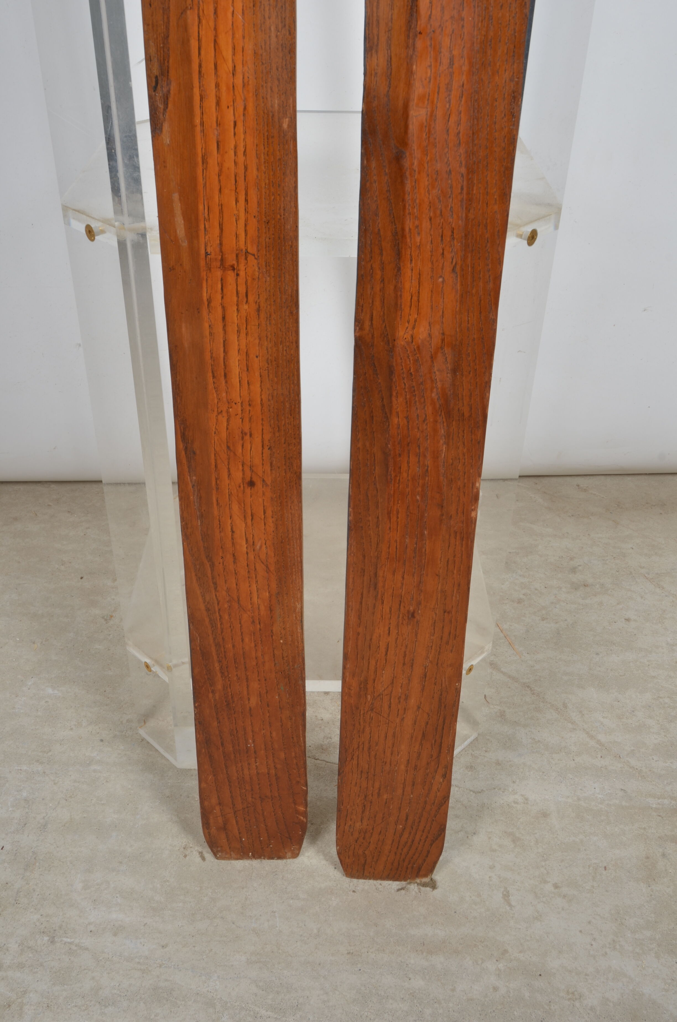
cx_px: 338
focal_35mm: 33
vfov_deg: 57.3
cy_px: 511
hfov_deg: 39.8
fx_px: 935
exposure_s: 1/125
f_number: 14
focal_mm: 22
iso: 100
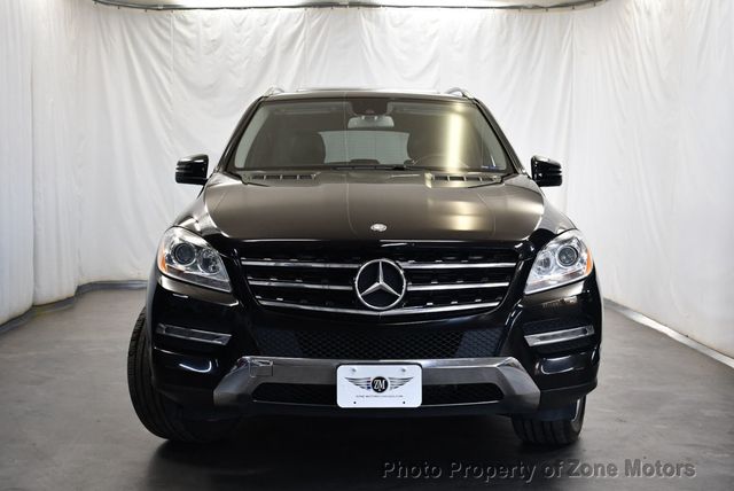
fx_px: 898
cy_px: 246
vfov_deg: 30.6
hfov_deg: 44.5
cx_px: 367
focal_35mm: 44
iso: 800
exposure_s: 1/125
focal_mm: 22
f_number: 3.8
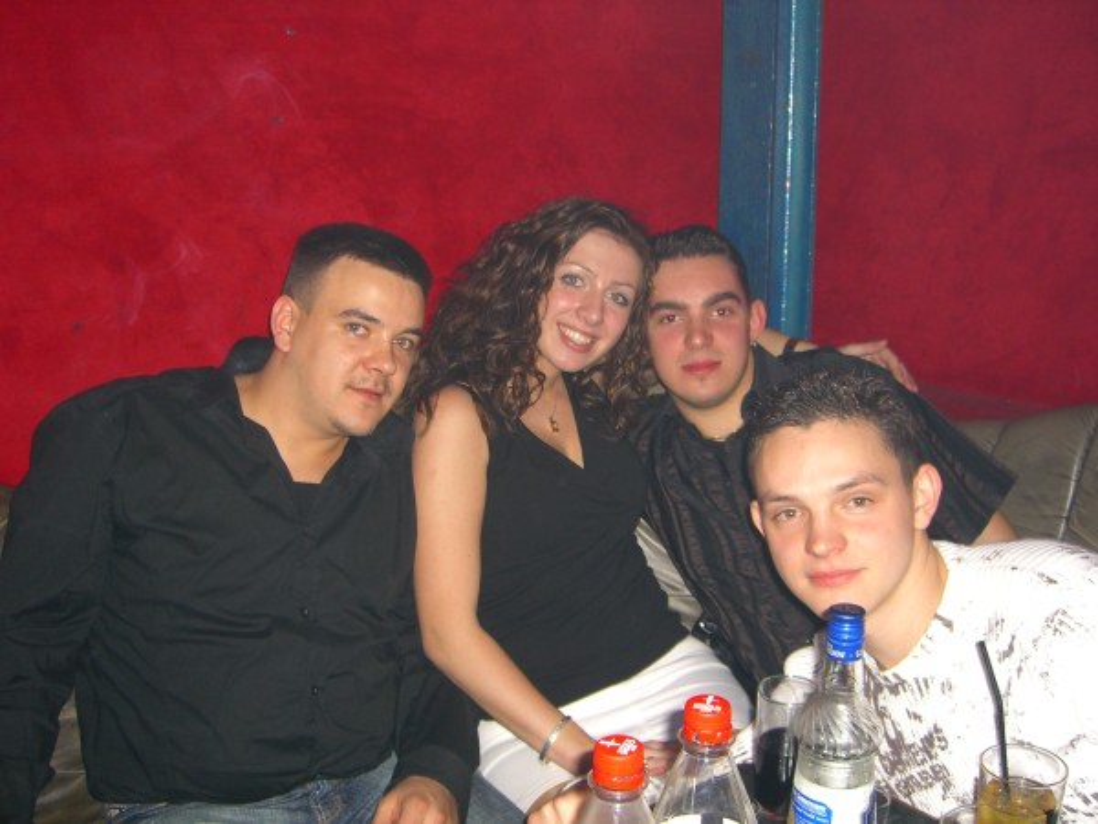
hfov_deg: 49.0
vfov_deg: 37.7
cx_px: 549
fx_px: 1205
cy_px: 412
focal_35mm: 38
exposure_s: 1/60
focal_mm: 7.9
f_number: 2.8
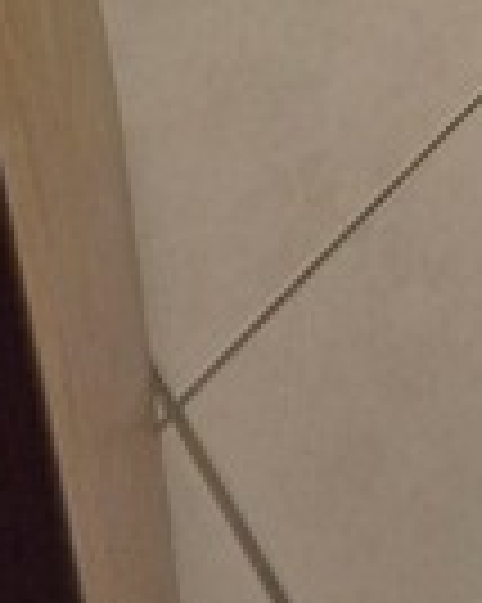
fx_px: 1821
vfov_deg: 8.4
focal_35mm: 102
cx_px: 1095
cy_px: -1760
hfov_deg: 12.4
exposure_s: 1/120
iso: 40
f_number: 1.9
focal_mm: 2.2
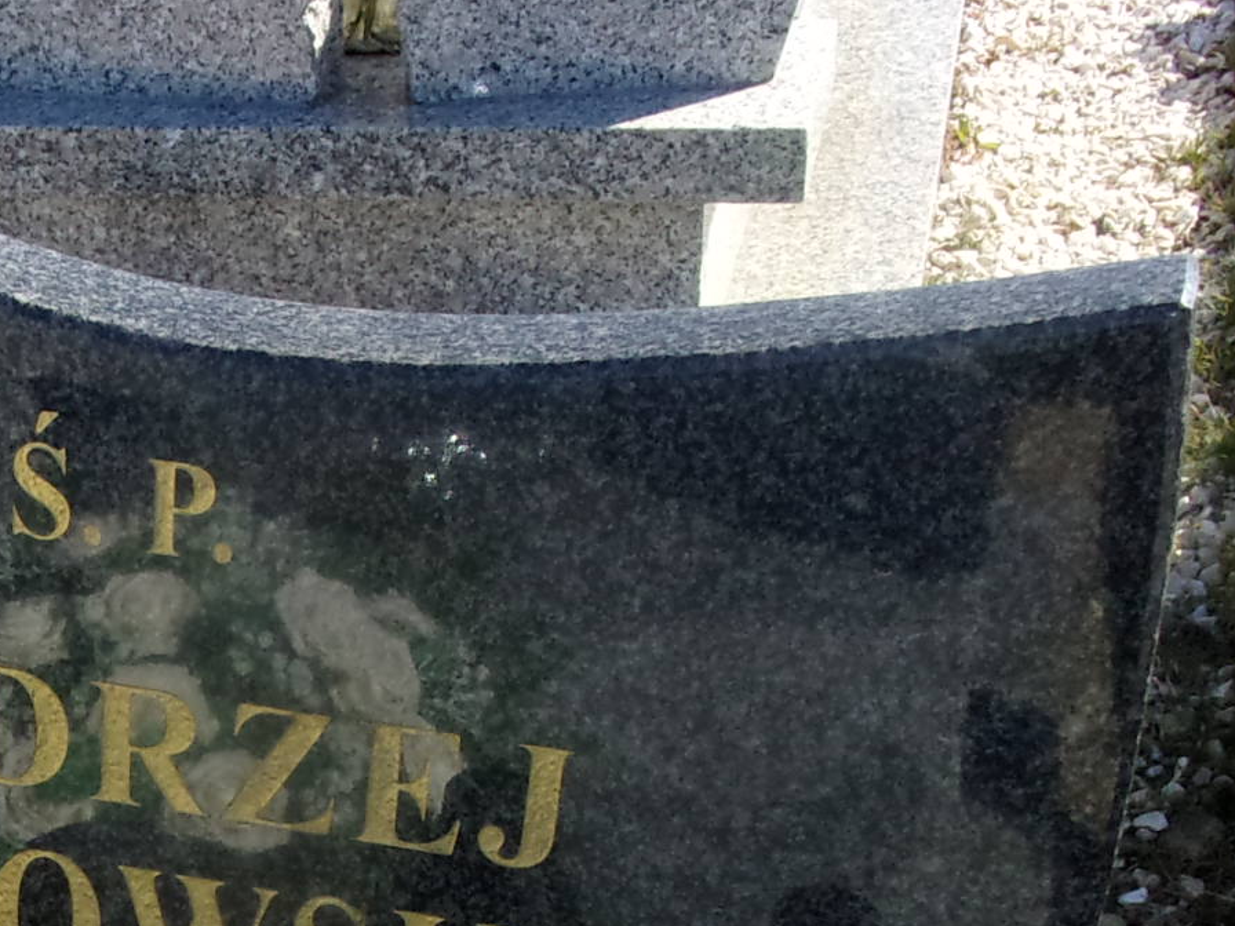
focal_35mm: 81
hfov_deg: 23.1
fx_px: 2890
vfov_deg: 17.6
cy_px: 1025
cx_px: -10
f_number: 10.8
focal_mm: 5.1
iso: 200
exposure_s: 1/120
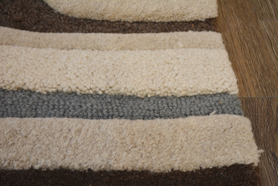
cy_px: 93
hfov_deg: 33.4
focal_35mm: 60
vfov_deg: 22.6
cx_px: 139
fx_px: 463
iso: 500
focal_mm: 40
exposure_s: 1/60
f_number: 5.3
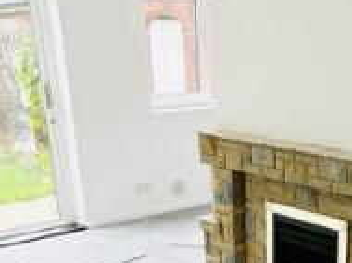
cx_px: 301
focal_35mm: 63
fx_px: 640
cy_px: 302
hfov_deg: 29.8
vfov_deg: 21.8
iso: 80
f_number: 2.2
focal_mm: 2.22
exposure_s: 1/99
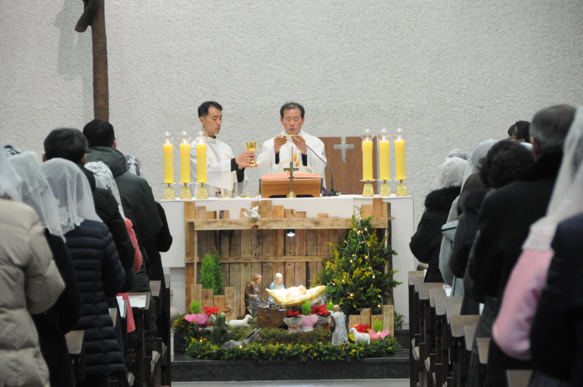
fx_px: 2717
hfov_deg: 12.2
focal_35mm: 168
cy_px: 194
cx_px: 292
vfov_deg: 8.1
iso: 1250
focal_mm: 112
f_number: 5.3
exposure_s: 1/40
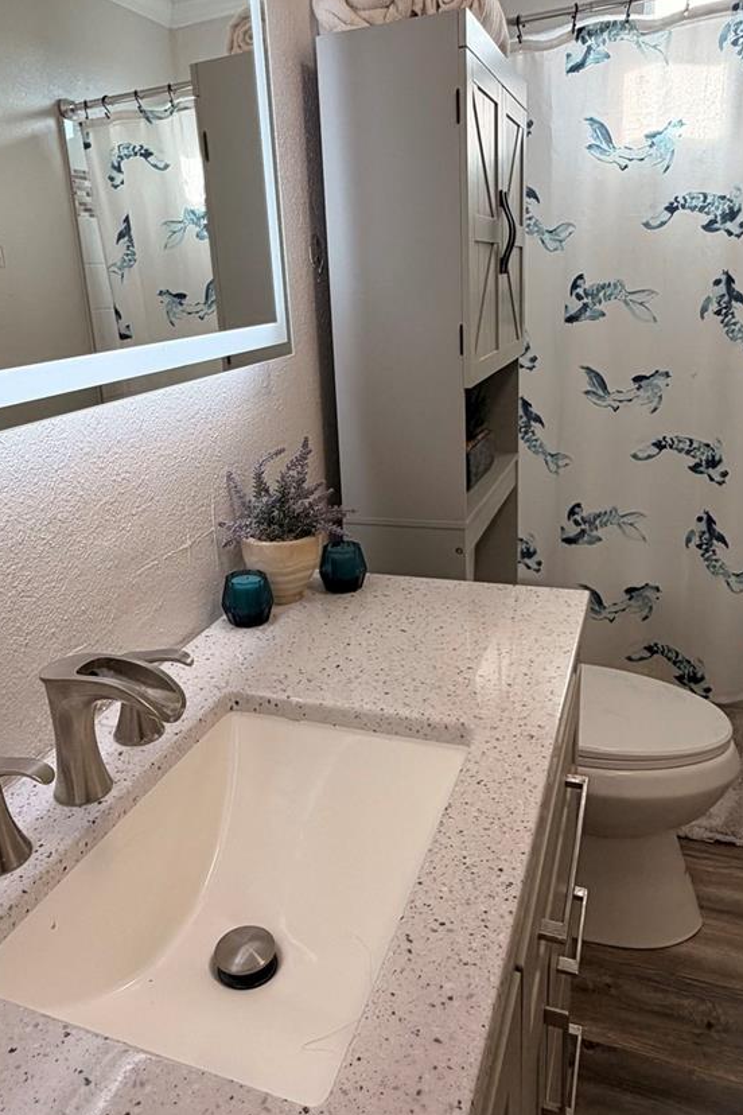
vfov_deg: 67.3
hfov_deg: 47.7
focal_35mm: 27
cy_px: 527
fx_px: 836
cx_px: 307
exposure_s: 1/120
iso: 125
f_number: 2.2
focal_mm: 2.22
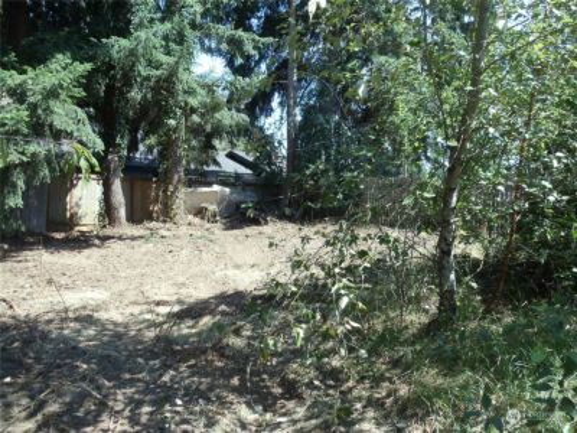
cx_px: 288
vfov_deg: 32.9
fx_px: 733
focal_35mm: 44
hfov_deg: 42.9
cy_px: 216
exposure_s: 1/250
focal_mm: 6
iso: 100
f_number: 3.5
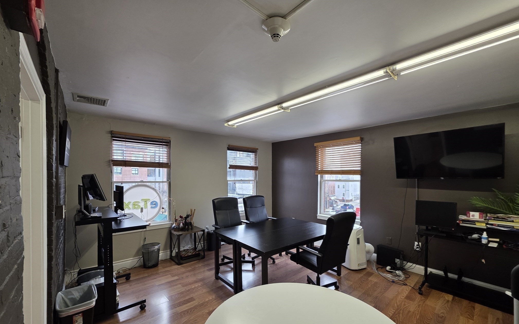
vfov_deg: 78.3
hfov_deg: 105.3
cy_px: 181
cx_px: 259
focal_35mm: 14
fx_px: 198
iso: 100
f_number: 1.9
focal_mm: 2.2
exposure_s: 1/120
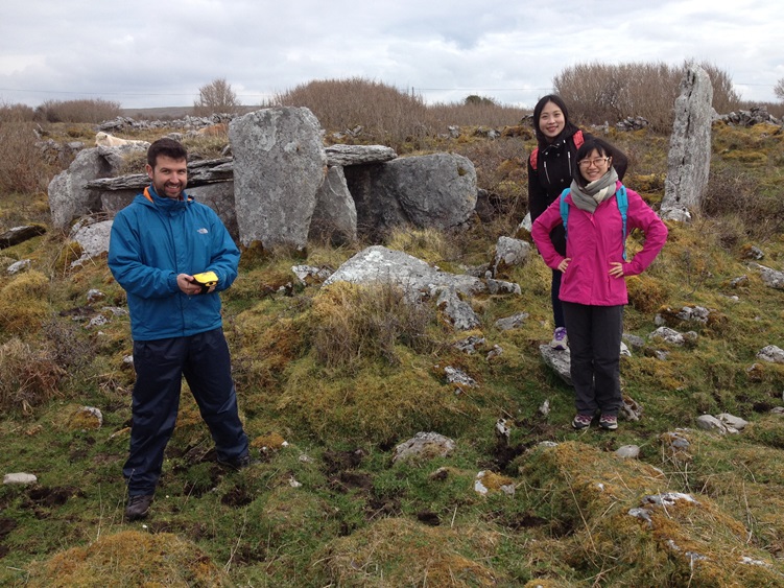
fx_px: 793
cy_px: 294
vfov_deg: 40.7
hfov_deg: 52.6
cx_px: 392
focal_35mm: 35
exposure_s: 1/1175
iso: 50
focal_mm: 4.28
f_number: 2.4
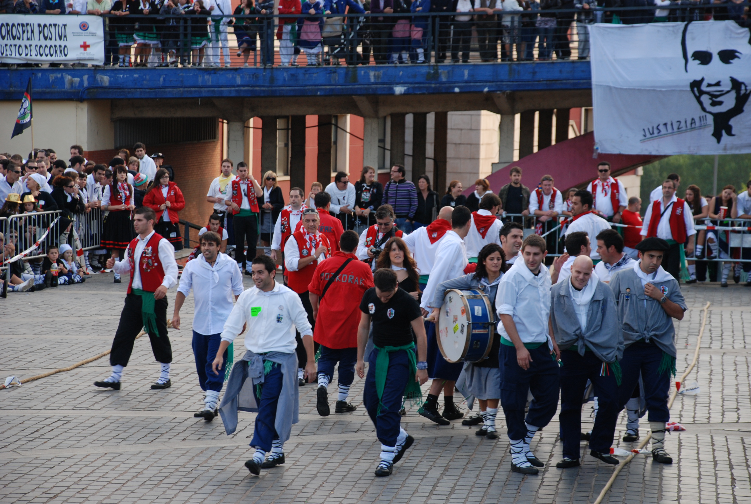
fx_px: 2822
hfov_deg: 15.2
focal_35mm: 135
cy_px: 252
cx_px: 376
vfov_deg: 10.2
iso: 250
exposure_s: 1/125
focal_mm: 90
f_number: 5.6
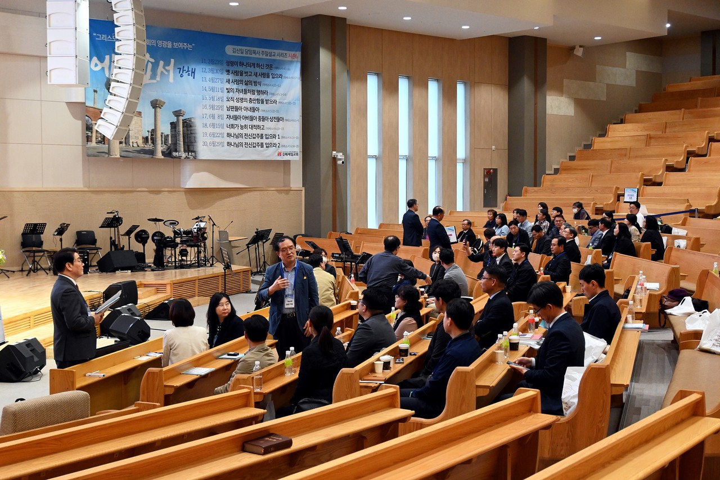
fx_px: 945
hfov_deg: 41.7
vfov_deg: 28.5
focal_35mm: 47
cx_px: 360
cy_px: 240
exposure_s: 1/125
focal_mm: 31.5
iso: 2000
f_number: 5
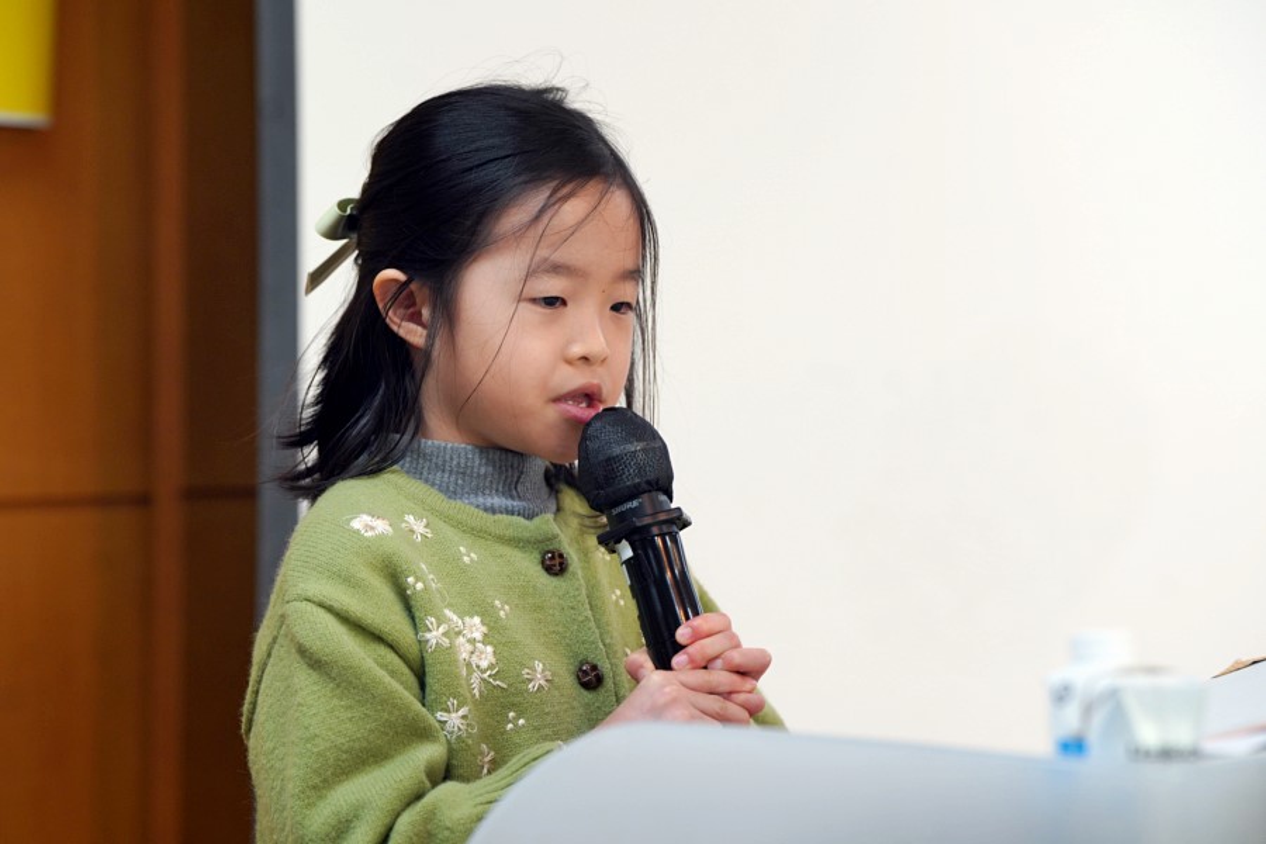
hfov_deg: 17.8
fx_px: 4044
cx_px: 633
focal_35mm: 115
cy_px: 422
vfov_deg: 11.9
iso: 640
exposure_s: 1/160
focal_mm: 115
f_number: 4
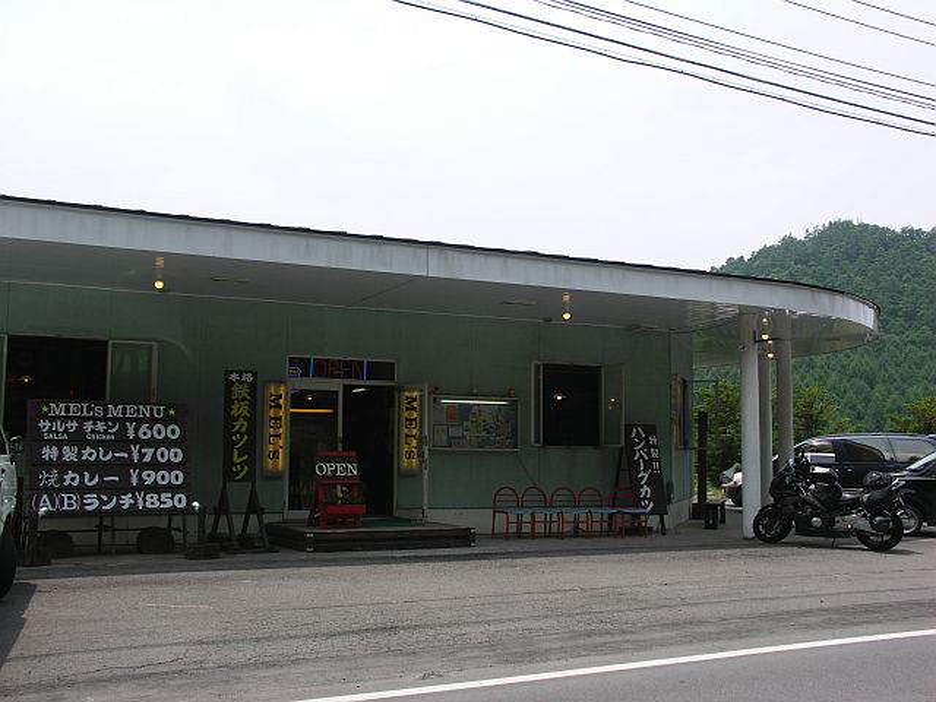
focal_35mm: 38
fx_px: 1028
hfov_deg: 49.0
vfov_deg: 37.7
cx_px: 468
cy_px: 351
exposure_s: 1/200
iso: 50
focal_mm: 9.8
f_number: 5.6
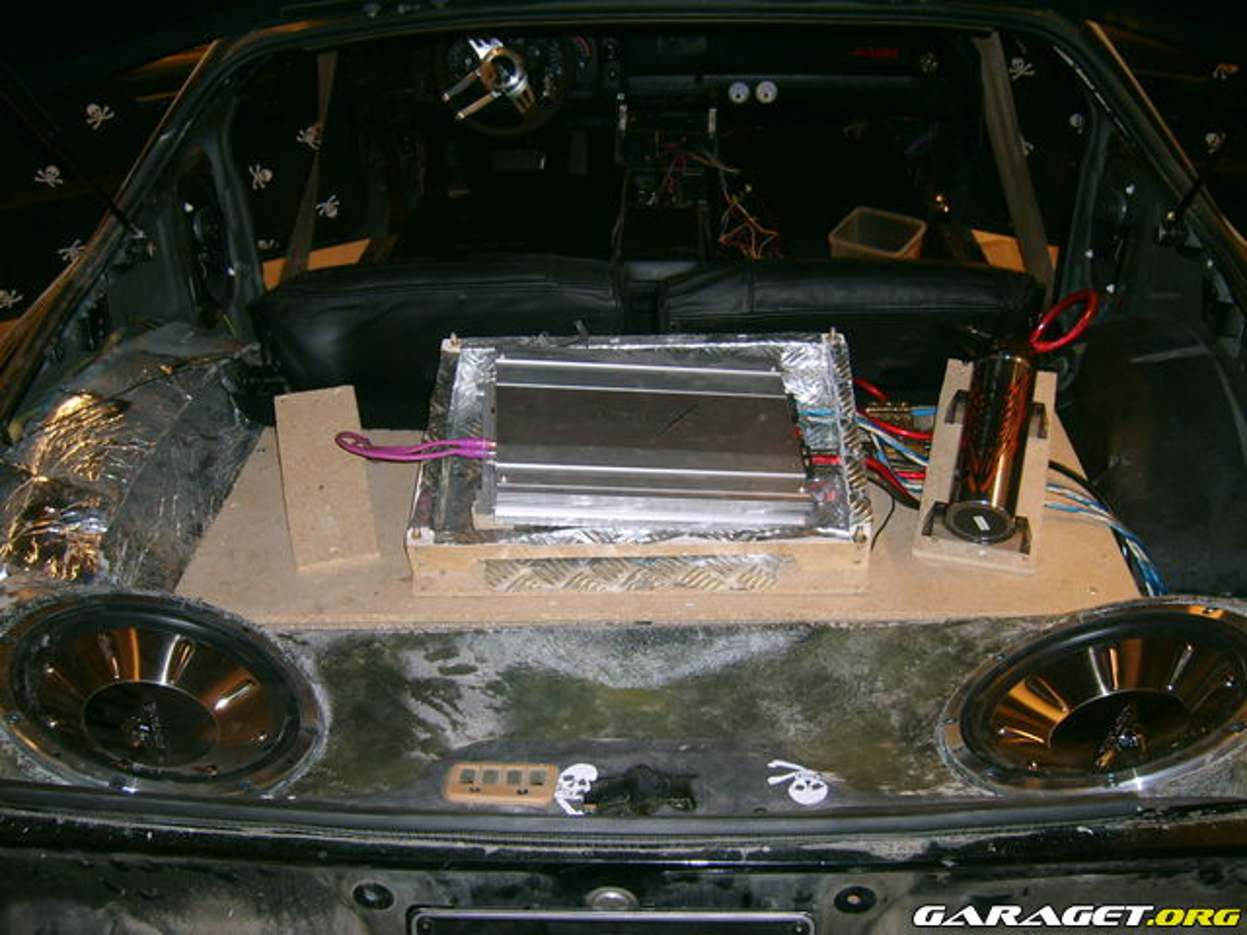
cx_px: 624
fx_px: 1261
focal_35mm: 35
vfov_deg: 40.7
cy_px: 468
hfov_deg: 52.6
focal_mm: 5.8
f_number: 2.8
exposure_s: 1/30
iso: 100
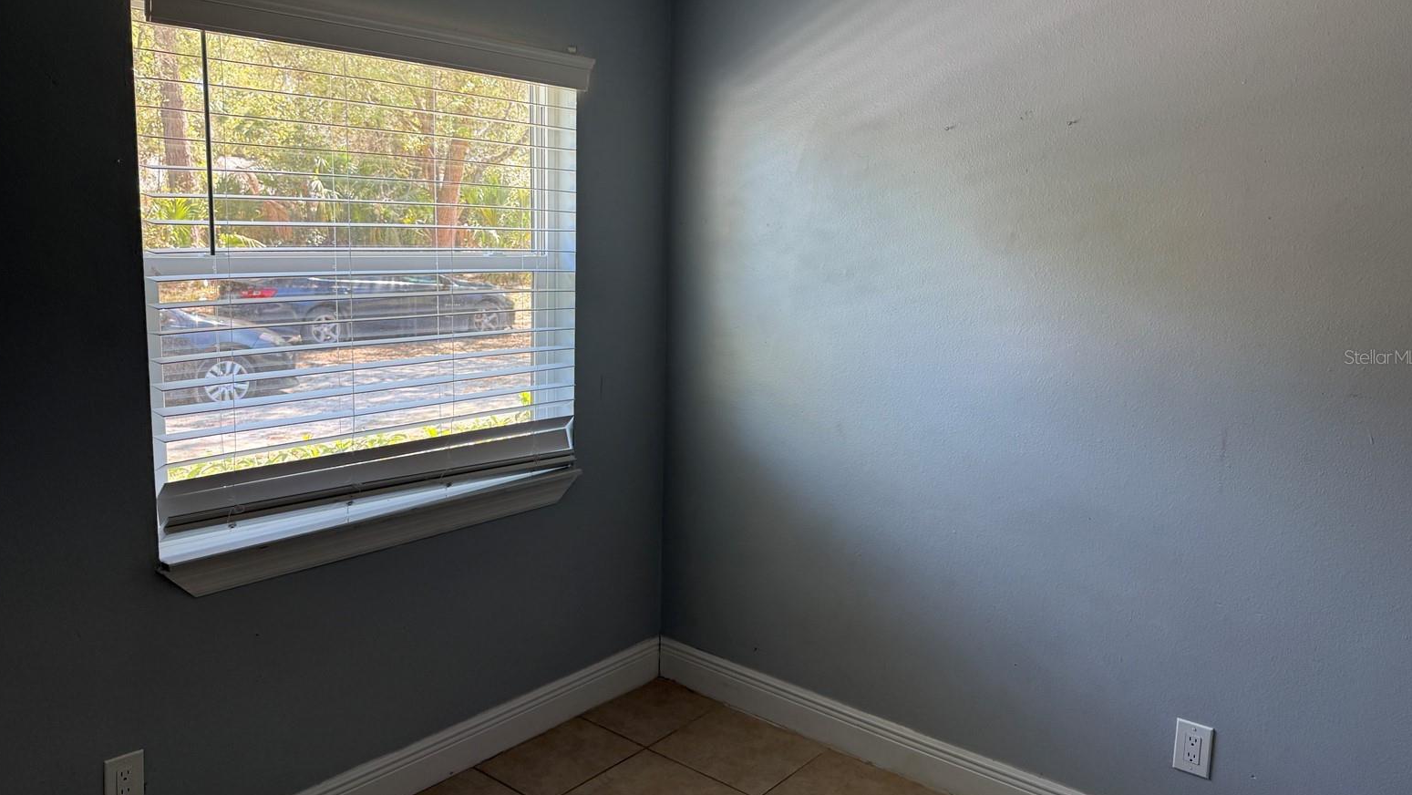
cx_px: 701
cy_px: 356
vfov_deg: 42.9
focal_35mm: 27
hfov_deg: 69.8
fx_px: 1011
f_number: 1.78
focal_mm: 6.76
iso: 125
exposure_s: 1/121
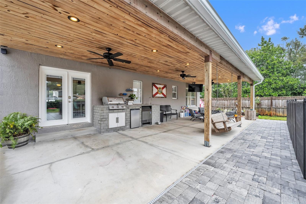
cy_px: 102
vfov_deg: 81.2
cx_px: 153
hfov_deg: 104.3
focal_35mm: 14
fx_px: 119
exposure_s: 1/100
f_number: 8
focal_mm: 14
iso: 400
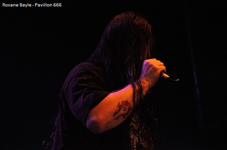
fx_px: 869
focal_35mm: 138
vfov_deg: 9.9
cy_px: 75
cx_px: 114
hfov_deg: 14.9
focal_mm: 92
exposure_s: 1/60
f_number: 5.6
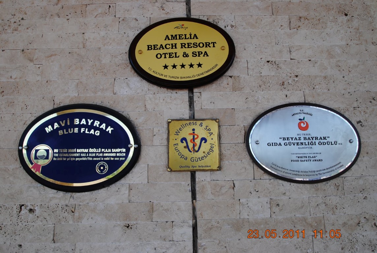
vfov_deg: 53.4
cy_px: 126
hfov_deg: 73.6
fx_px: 252
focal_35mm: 24
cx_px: 188
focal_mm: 16
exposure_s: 1/160
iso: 100
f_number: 6.3
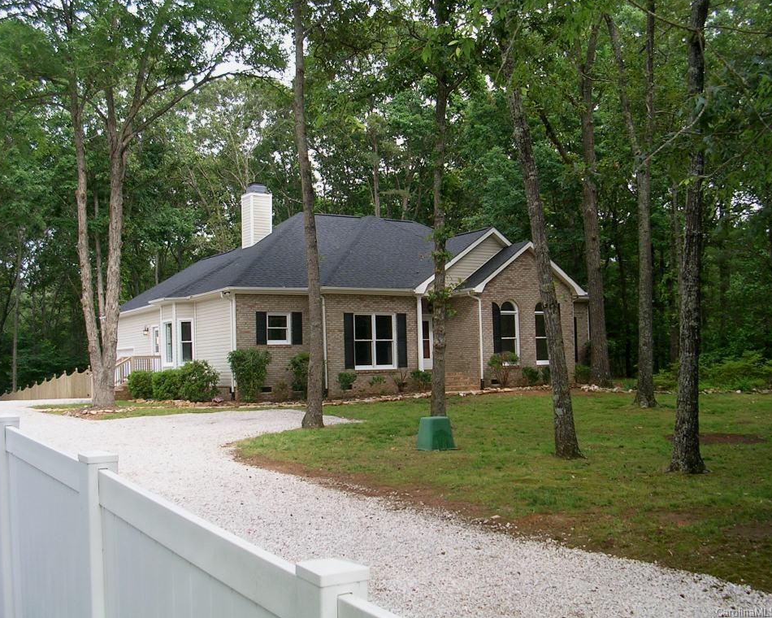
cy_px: 307
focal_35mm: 40
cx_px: 393
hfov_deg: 45.8
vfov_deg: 37.3
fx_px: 914
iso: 50
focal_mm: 5.8
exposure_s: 1/166
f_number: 2.8
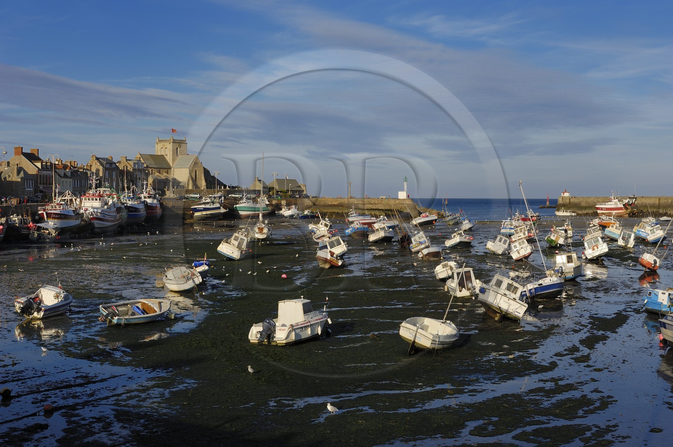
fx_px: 980
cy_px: 224
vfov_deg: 25.7
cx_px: 336
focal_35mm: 52
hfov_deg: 37.9
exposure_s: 1/160
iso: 100
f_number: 11
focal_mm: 35
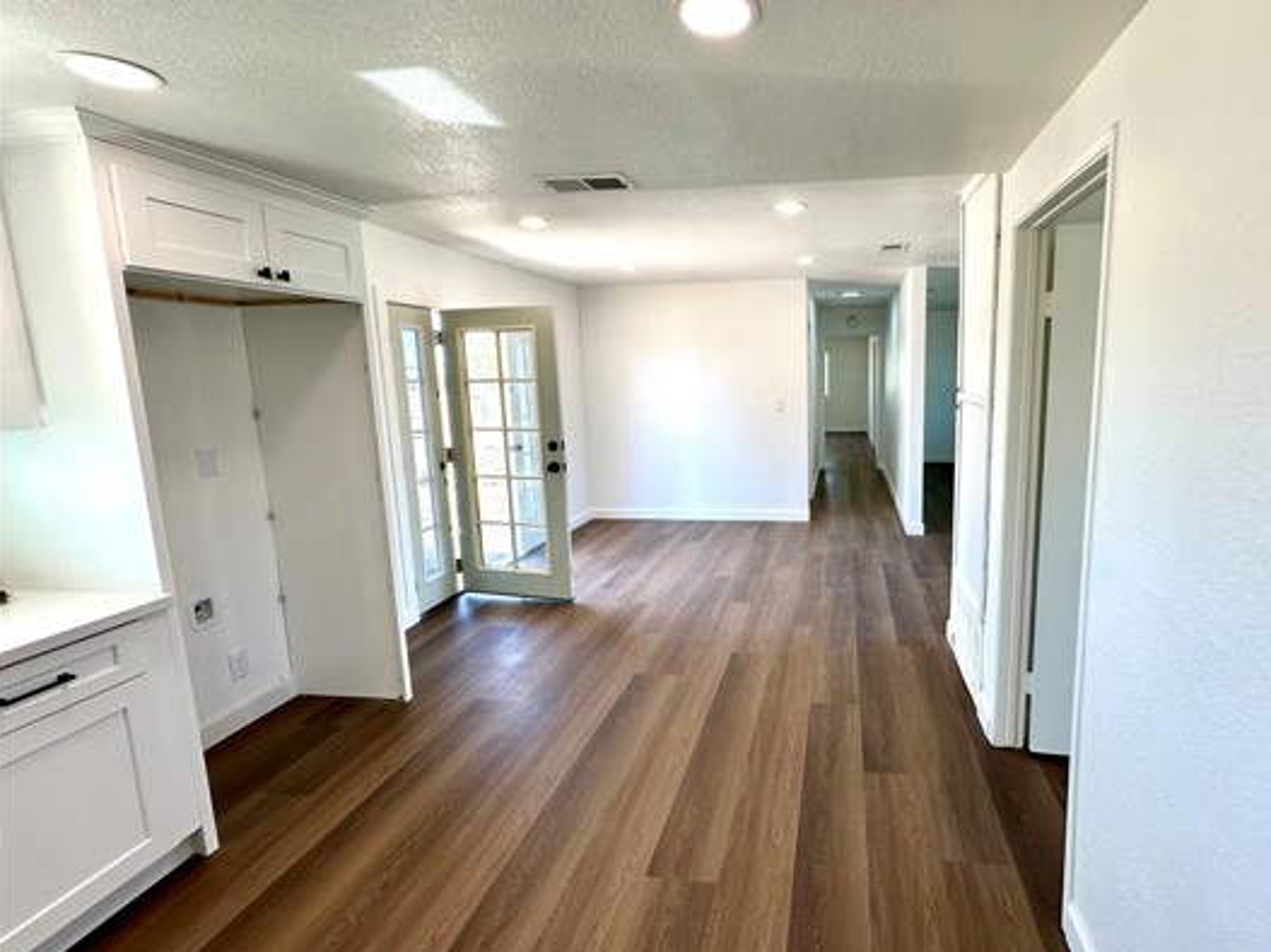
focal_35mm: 17
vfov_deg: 74.7
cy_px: 463
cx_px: 769
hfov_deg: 89.7
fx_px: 624
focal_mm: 2.22
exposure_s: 1/120
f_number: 2.2
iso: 50
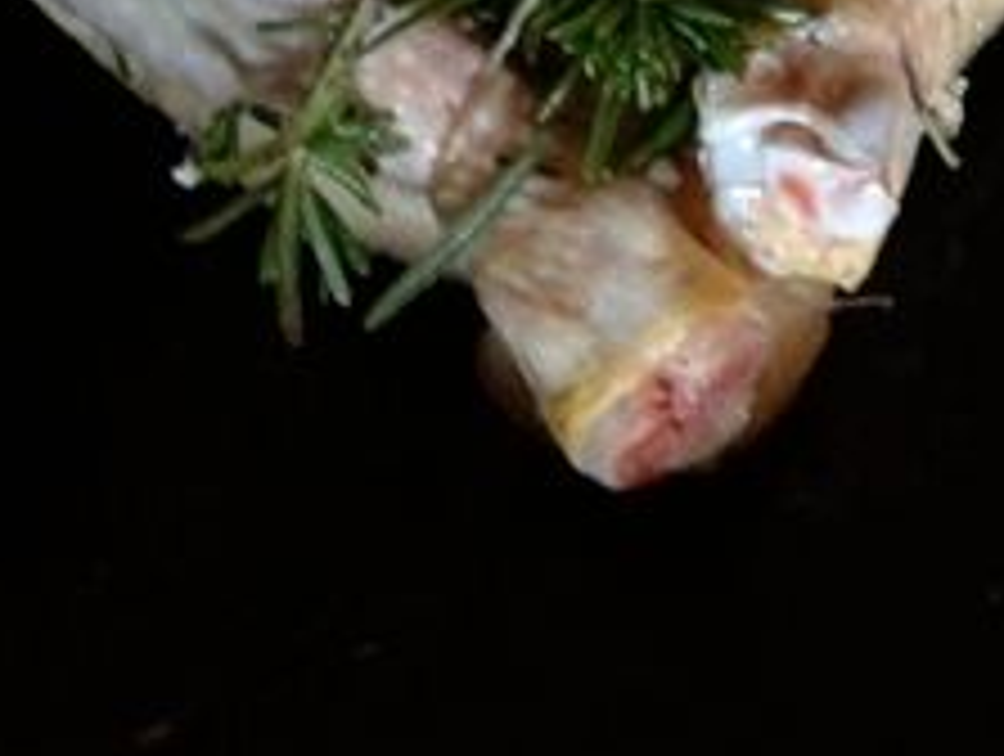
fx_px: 2731
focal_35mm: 94
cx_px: 1103
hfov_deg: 19.9
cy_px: -230
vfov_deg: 15.0
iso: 640
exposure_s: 1/15
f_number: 2.4
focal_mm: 4.28
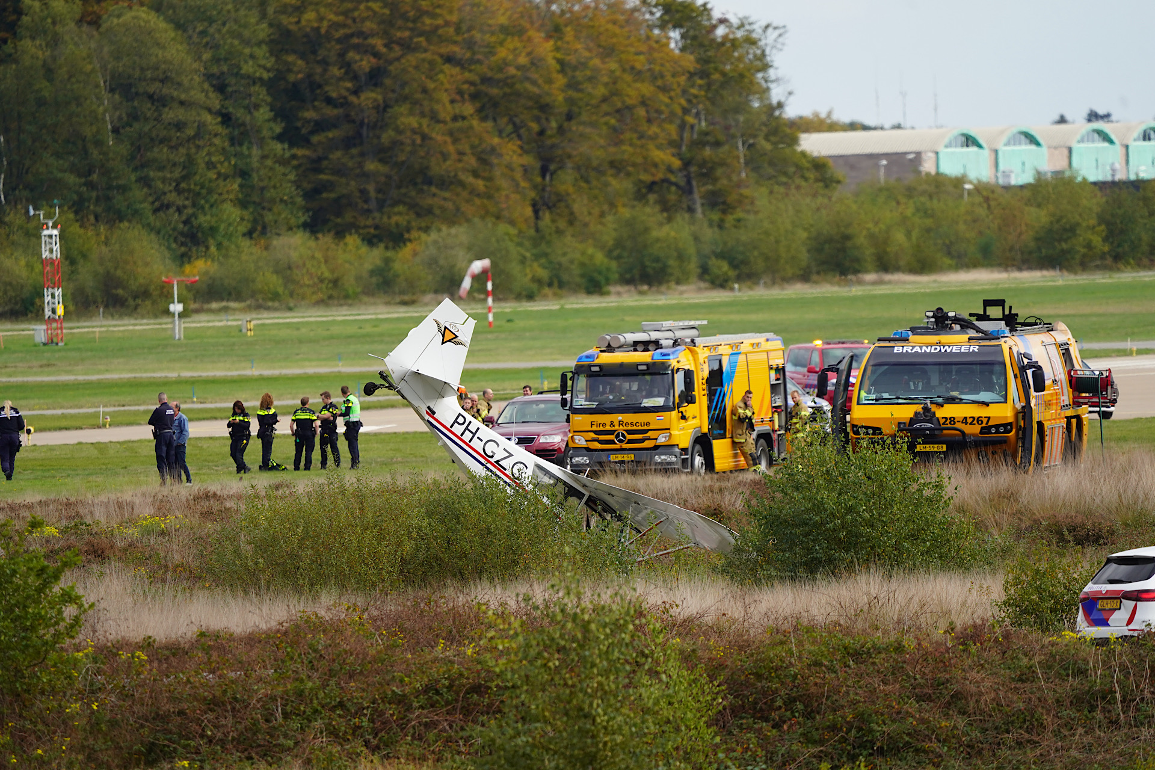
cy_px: 385
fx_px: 18479
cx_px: 578
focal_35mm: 576
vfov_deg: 2.4
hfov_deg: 3.6
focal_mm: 576
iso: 320
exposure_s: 1/500
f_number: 6.3
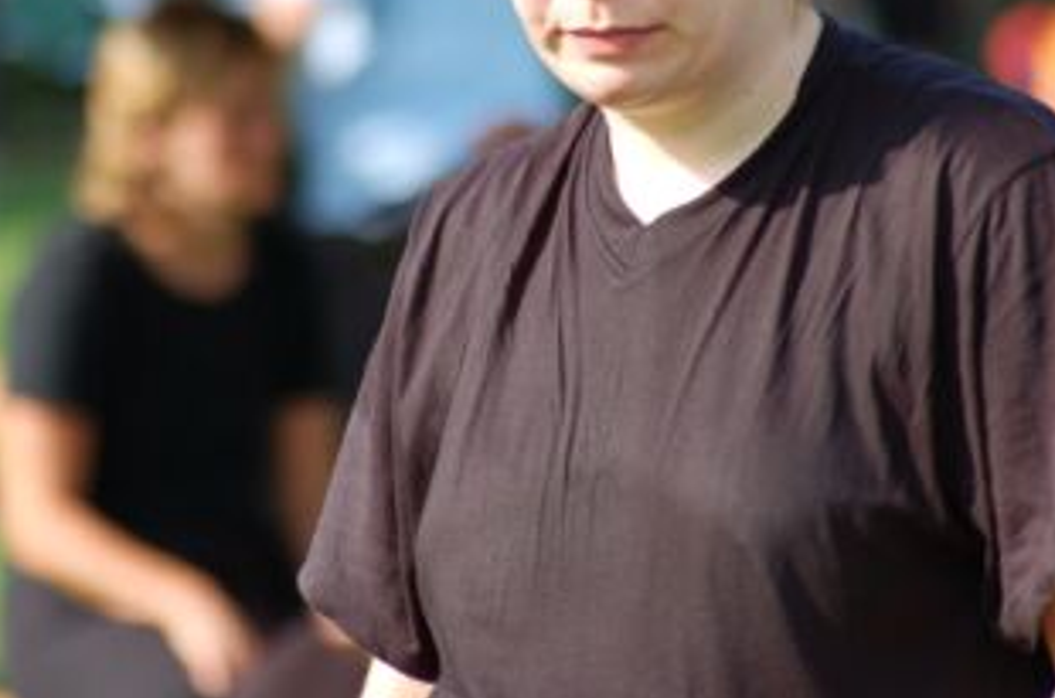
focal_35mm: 526
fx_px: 15375
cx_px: 495
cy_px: 255
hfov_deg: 3.9
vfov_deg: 2.6
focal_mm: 240
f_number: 5.3
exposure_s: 1/640
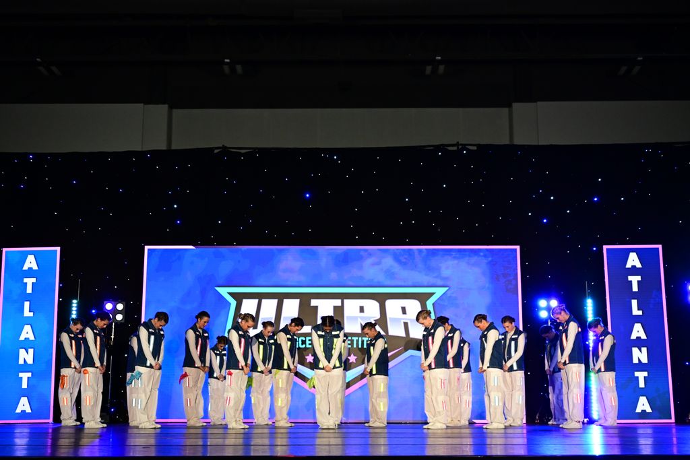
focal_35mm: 45
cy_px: 230
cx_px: 345
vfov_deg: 29.9
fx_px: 863
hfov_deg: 43.6
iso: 4000
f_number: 3.2
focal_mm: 45
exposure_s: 1/800
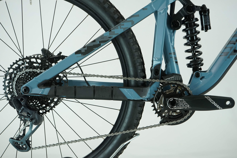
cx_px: 118
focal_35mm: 46
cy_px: 79
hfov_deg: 42.7
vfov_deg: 29.2
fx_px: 303
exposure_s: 1/200
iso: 1600
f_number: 6.3
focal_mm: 46
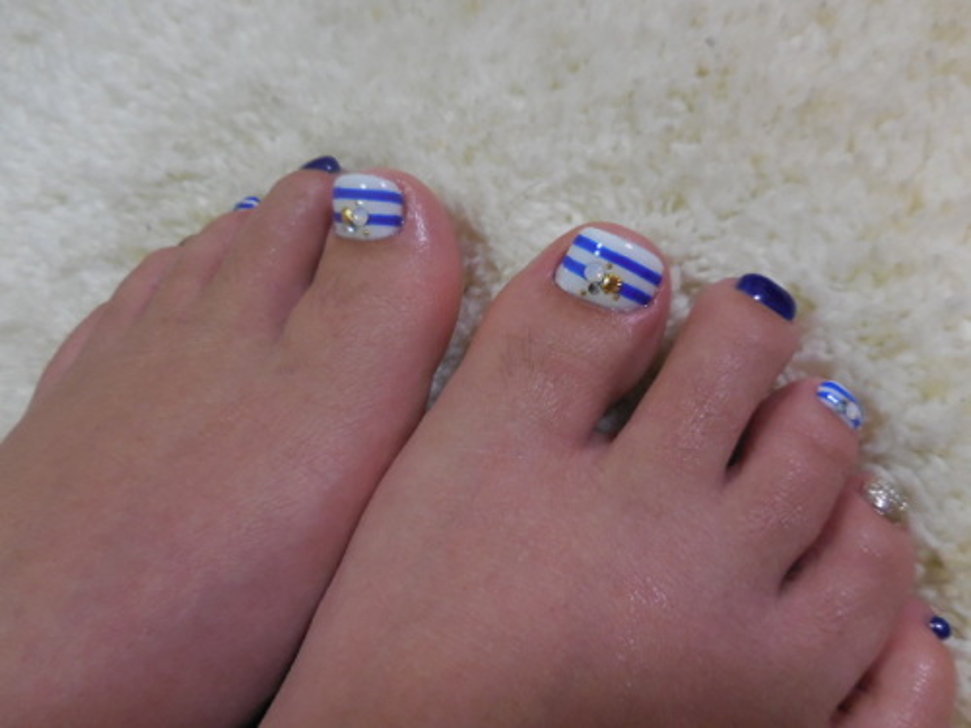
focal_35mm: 25
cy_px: 364
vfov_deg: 54.9
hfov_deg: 69.4
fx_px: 701
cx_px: 486
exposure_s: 1/30
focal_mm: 4.5
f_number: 3.3
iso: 360
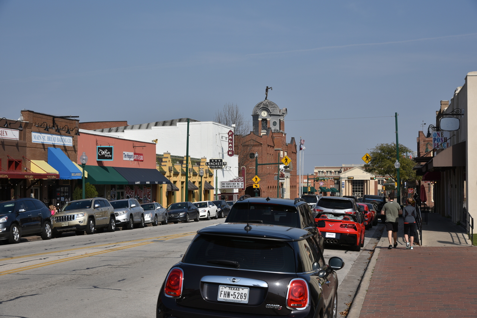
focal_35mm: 65
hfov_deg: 31.0
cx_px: 238
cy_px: 159
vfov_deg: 20.9
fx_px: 861
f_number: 10
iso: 100
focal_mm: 65
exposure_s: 1/400
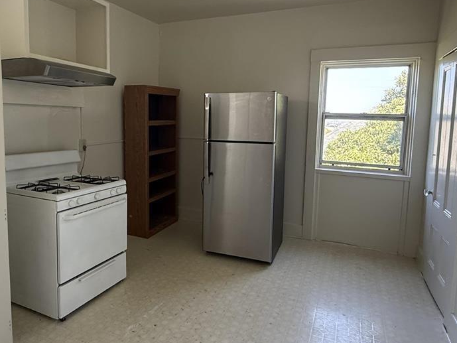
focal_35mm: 26
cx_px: 190
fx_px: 343
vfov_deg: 52.9
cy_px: 150
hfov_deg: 66.8
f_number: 2.2
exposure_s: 1/99
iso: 200
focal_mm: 2.22
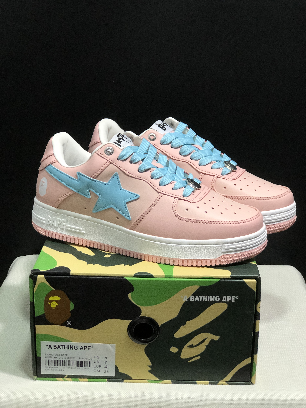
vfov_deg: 33.8
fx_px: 672
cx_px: 153
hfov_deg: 25.7
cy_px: 204
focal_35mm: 57
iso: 80
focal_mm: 6.6
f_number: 2.8
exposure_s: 1/30
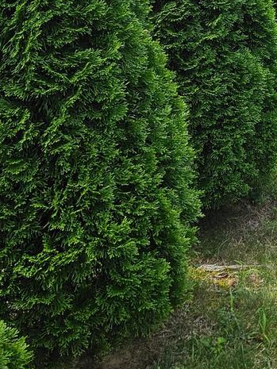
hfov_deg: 17.1
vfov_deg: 23.9
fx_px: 811
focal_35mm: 76
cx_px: 444
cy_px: -44
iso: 40
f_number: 1.8
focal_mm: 5.4
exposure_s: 1/1304
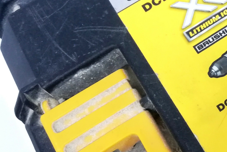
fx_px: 422
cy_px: 97
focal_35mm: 67
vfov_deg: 20.3
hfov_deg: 26.4
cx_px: 281
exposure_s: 1/25
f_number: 2.2
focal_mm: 3.81
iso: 400
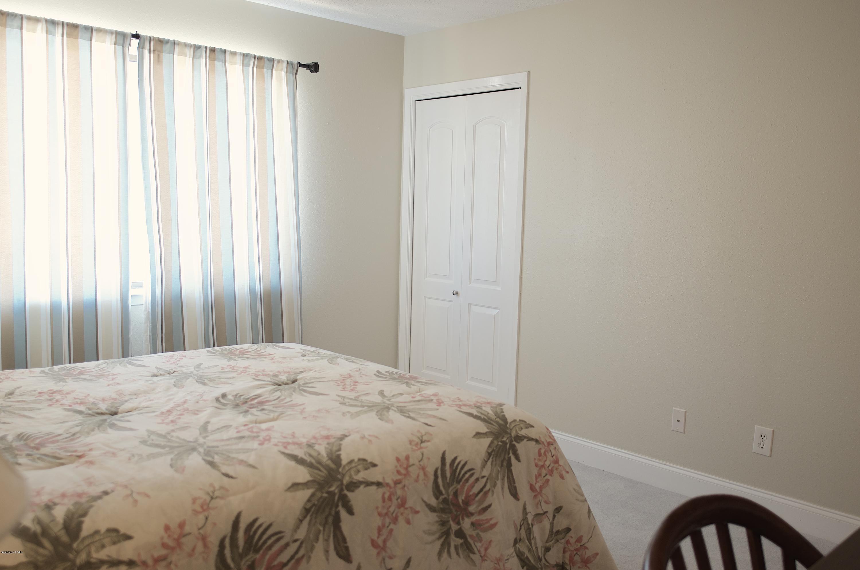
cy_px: 285
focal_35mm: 30
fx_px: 715
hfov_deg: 62.0
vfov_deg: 43.4
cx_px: 430
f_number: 1.8
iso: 280
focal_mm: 20
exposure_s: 1/30
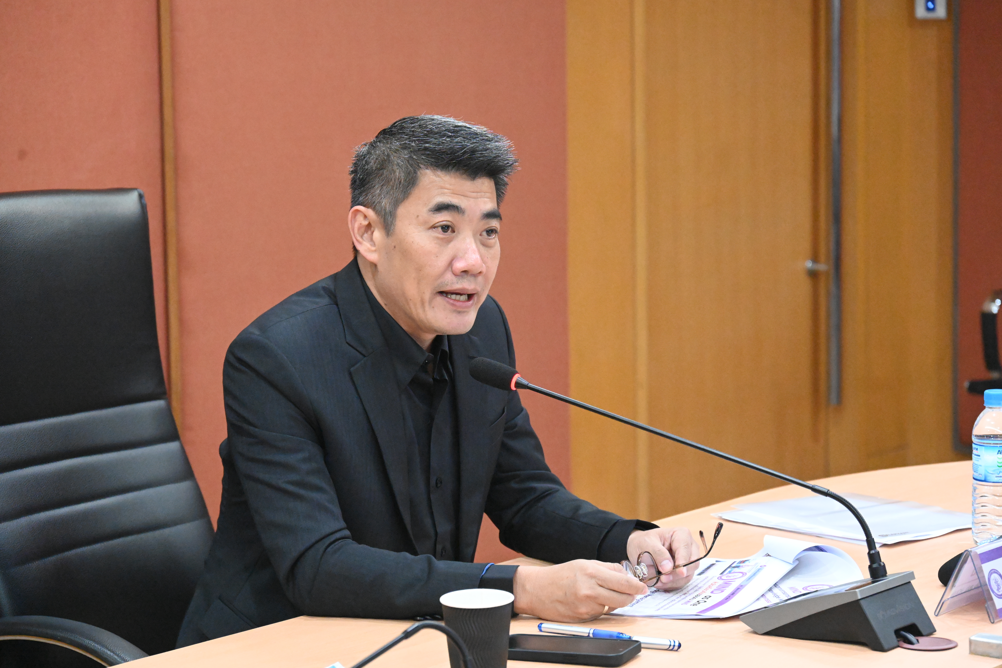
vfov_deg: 13.0
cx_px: 501
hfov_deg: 19.5
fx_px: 2922
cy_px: 334
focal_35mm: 105
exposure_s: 1/160
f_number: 6.3
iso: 12800
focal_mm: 105
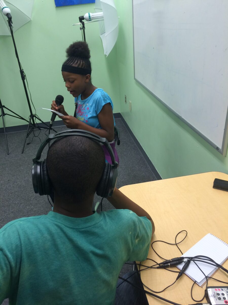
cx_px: 114
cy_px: 152
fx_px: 255
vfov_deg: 61.7
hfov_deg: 48.2
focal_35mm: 29
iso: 64
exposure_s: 1/30
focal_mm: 4.15
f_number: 2.2
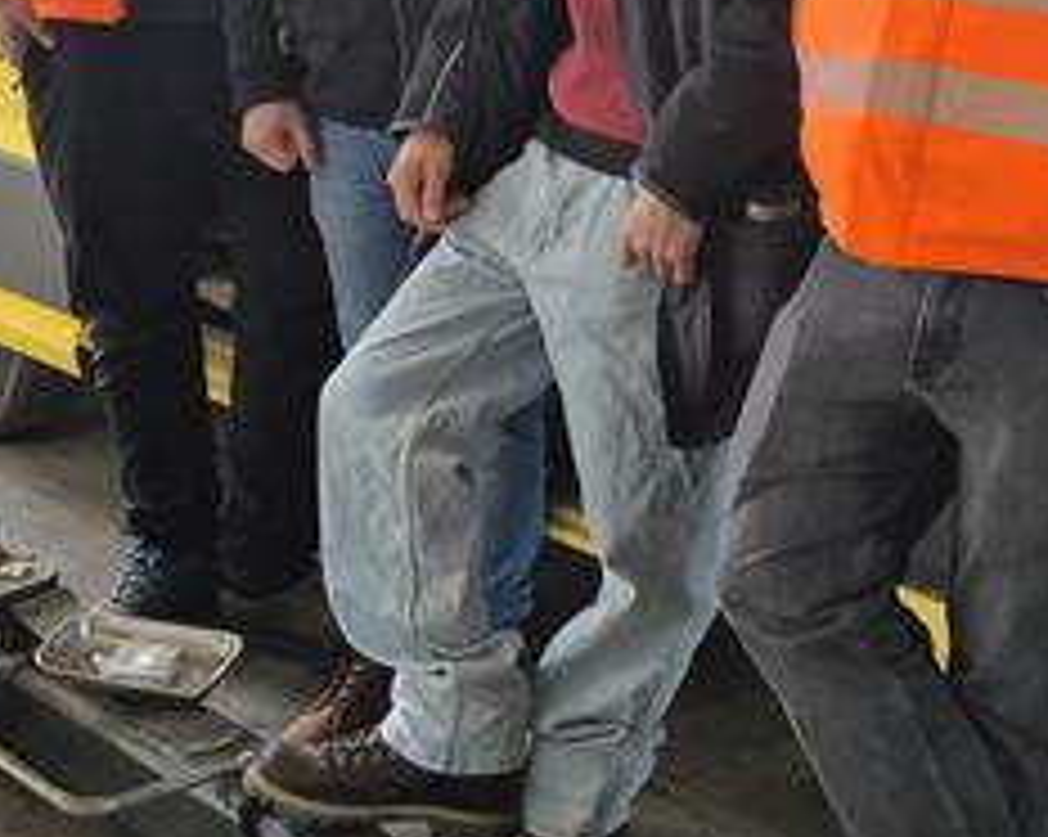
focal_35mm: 65
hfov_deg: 28.7
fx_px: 2014
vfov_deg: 22.5
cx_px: 794
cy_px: -14
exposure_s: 1/100
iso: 500
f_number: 1.8
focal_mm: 5.4
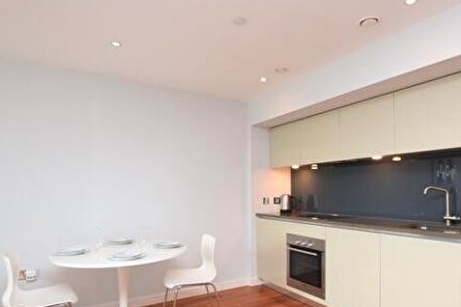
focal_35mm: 22
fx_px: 282
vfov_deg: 56.6
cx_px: 257
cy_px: 191
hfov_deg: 78.3
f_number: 5.6
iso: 800
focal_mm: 10
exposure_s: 1/125
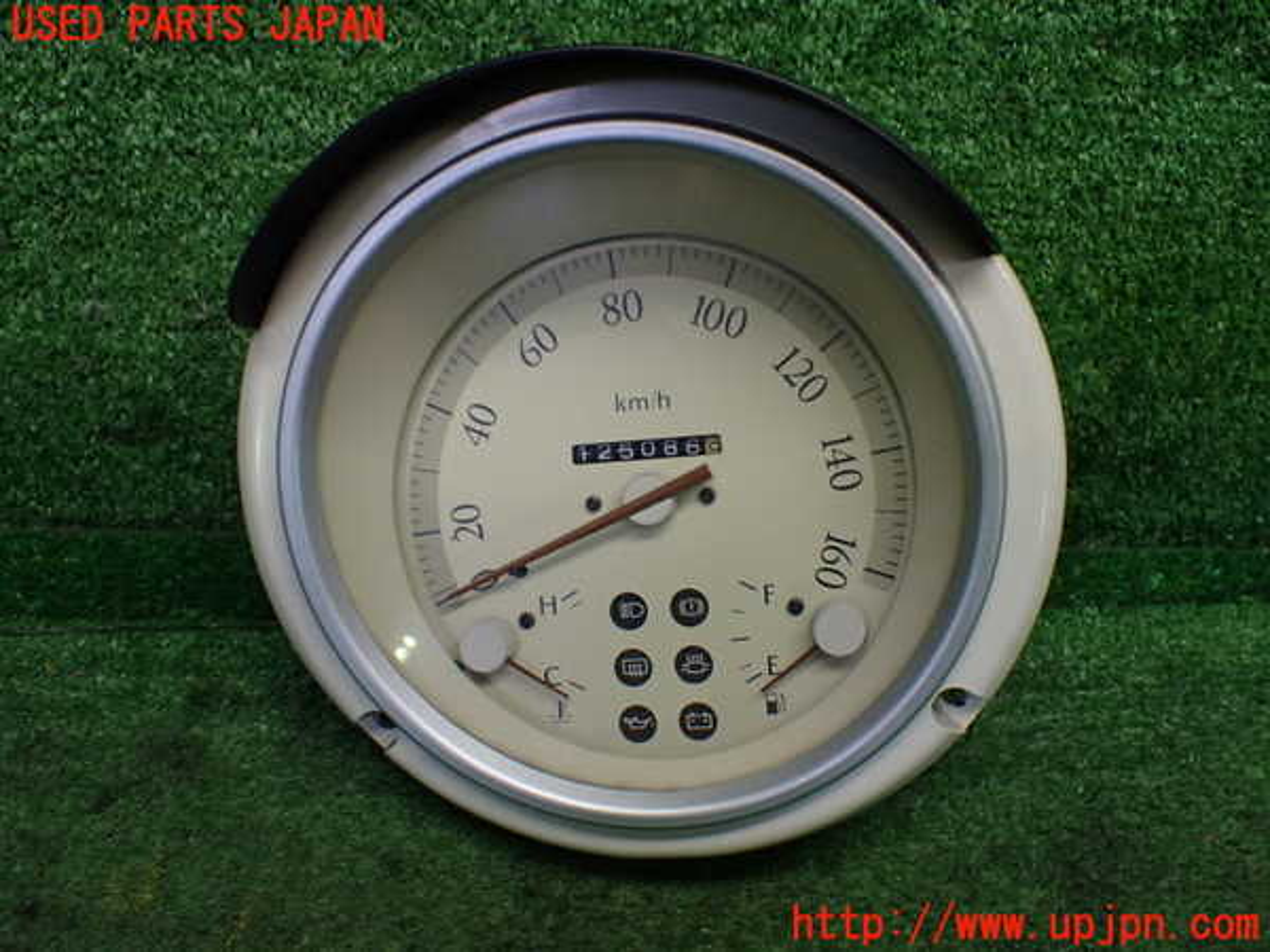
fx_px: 1321
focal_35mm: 36
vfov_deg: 39.7
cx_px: 635
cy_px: 476
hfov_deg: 51.4
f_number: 2.5
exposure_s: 1/160
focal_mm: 6.37
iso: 400
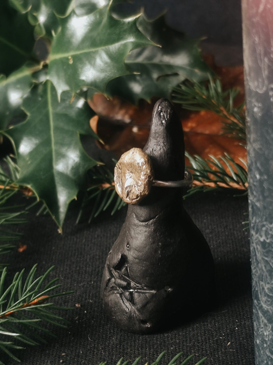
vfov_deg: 21.1
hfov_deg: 15.9
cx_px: 136
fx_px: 978
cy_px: 182
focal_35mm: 93
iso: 400
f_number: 1.65
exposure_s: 1/25
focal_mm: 6.19
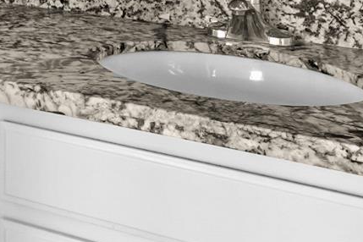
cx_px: -159
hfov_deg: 21.0
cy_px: -145
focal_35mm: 84
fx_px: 847
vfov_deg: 14.8
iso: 2500
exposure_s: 1/30
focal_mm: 16
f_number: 5.6
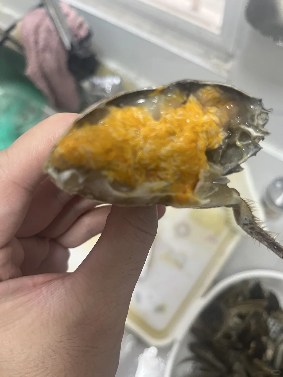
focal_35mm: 26
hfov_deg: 53.1
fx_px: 283
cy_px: 188
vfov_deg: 67.3
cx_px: 142
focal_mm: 5.1
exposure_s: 1/50
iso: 200
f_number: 1.6
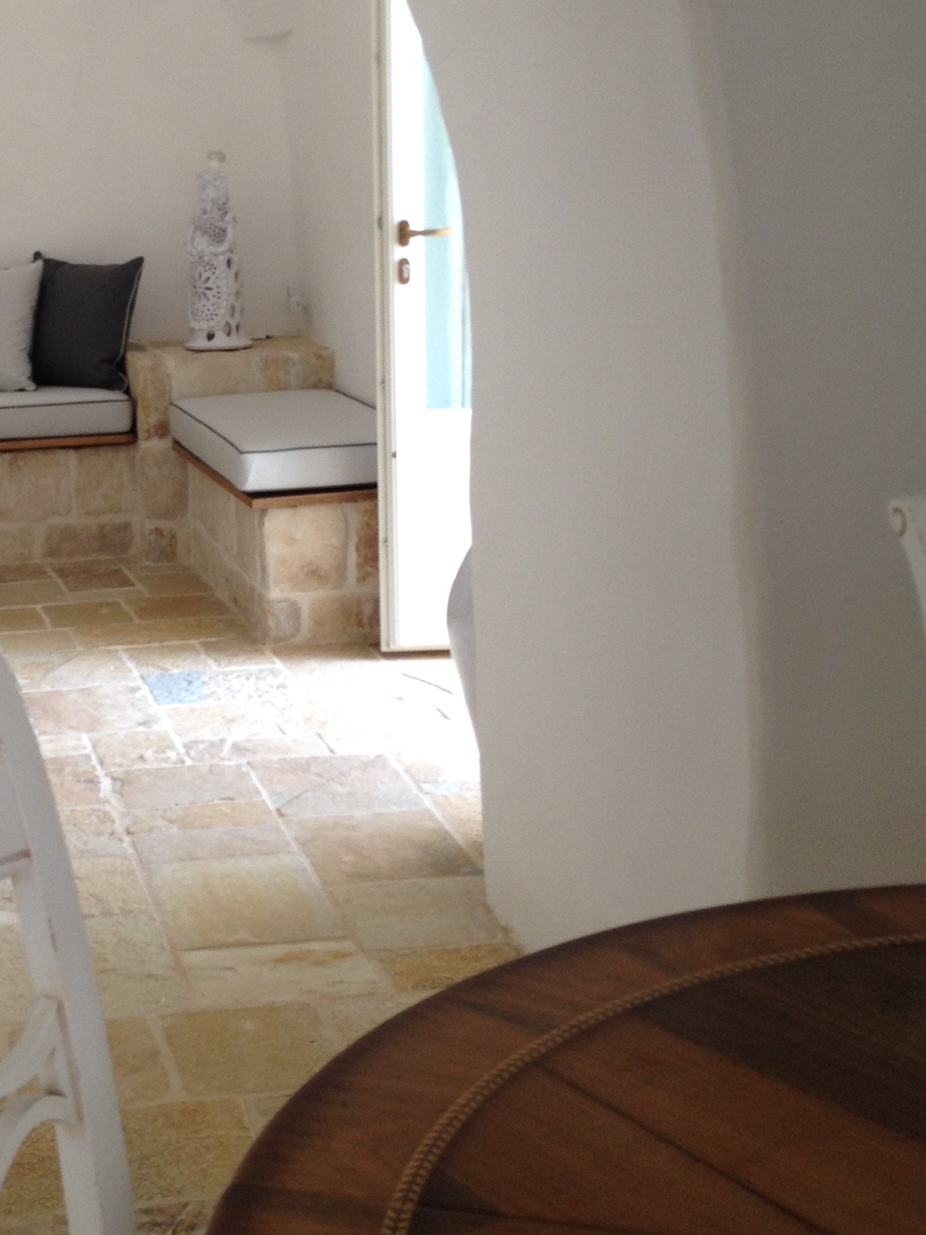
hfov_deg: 21.7
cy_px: 452
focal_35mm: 66
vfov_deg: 29.3
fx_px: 2354
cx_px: 86
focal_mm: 4.28
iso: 50
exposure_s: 1/40
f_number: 2.4
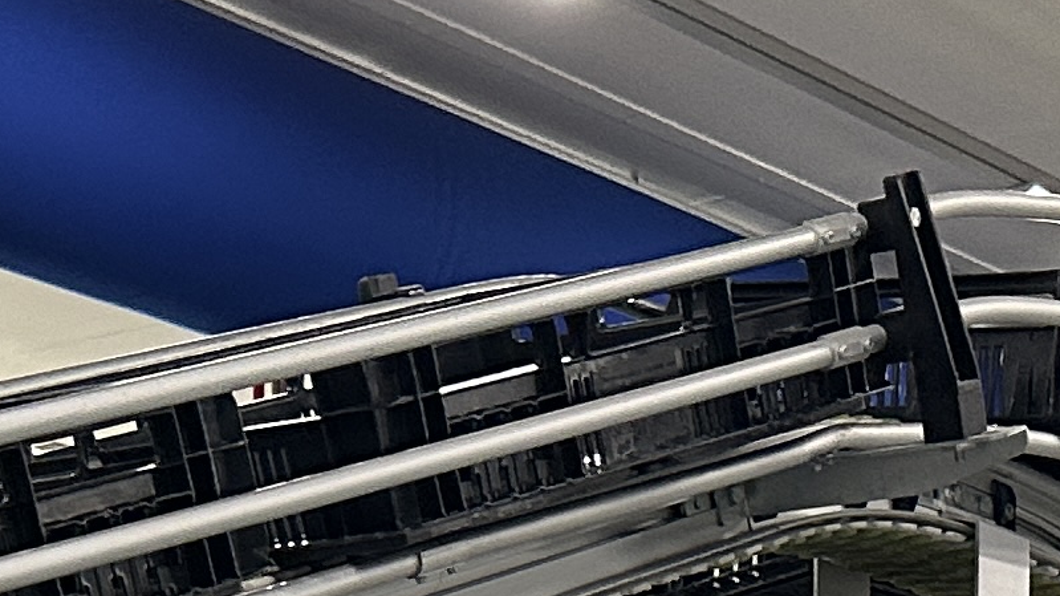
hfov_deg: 16.2
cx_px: 797
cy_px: 1824
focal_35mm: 132
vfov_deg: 7.9
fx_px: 3709
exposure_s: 1/82
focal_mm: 6.86
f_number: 1.78
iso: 250
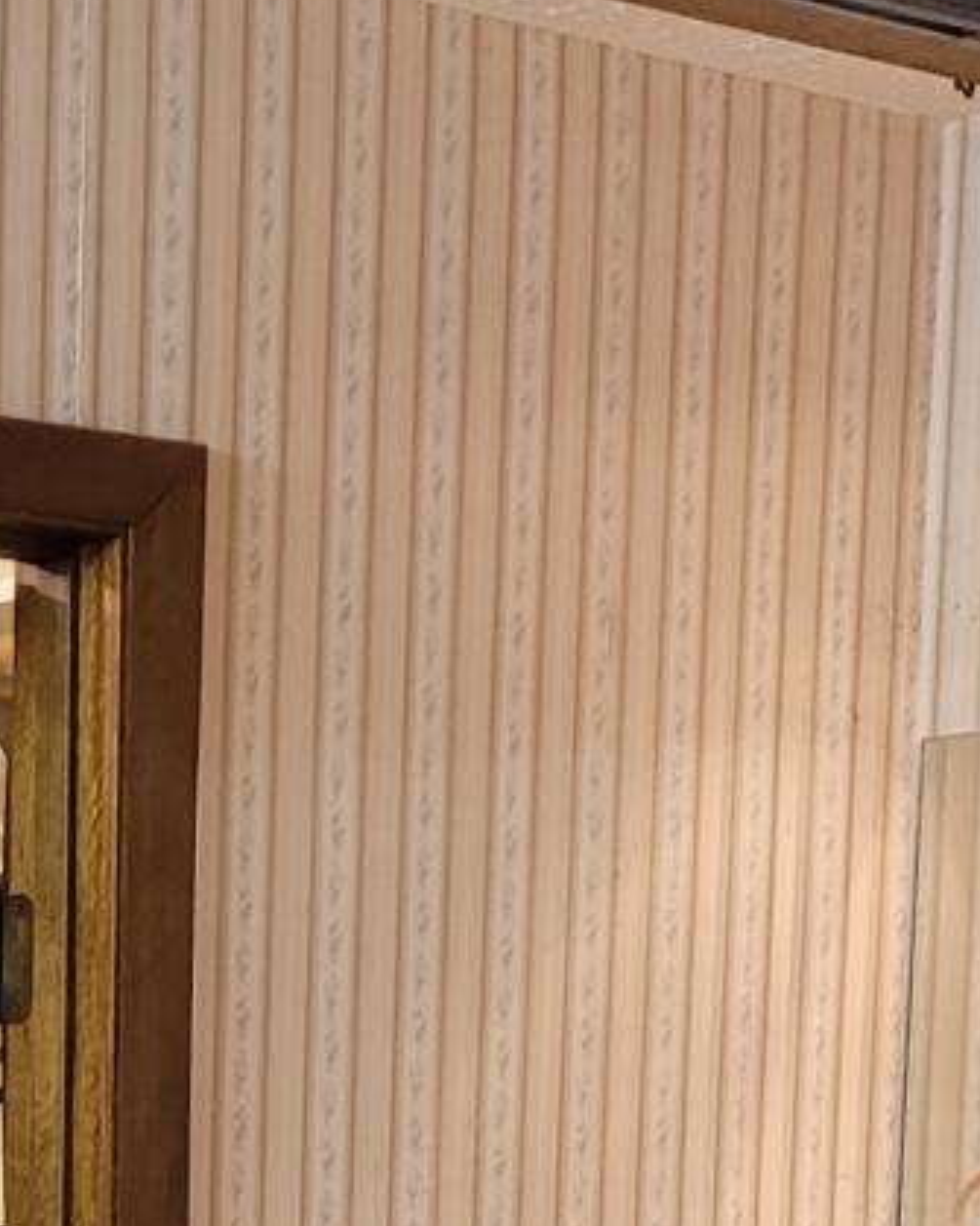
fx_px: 4388
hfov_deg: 12.2
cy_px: 1849
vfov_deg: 14.8
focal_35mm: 121
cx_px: -408
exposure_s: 1/40
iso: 250
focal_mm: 5.4
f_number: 1.8
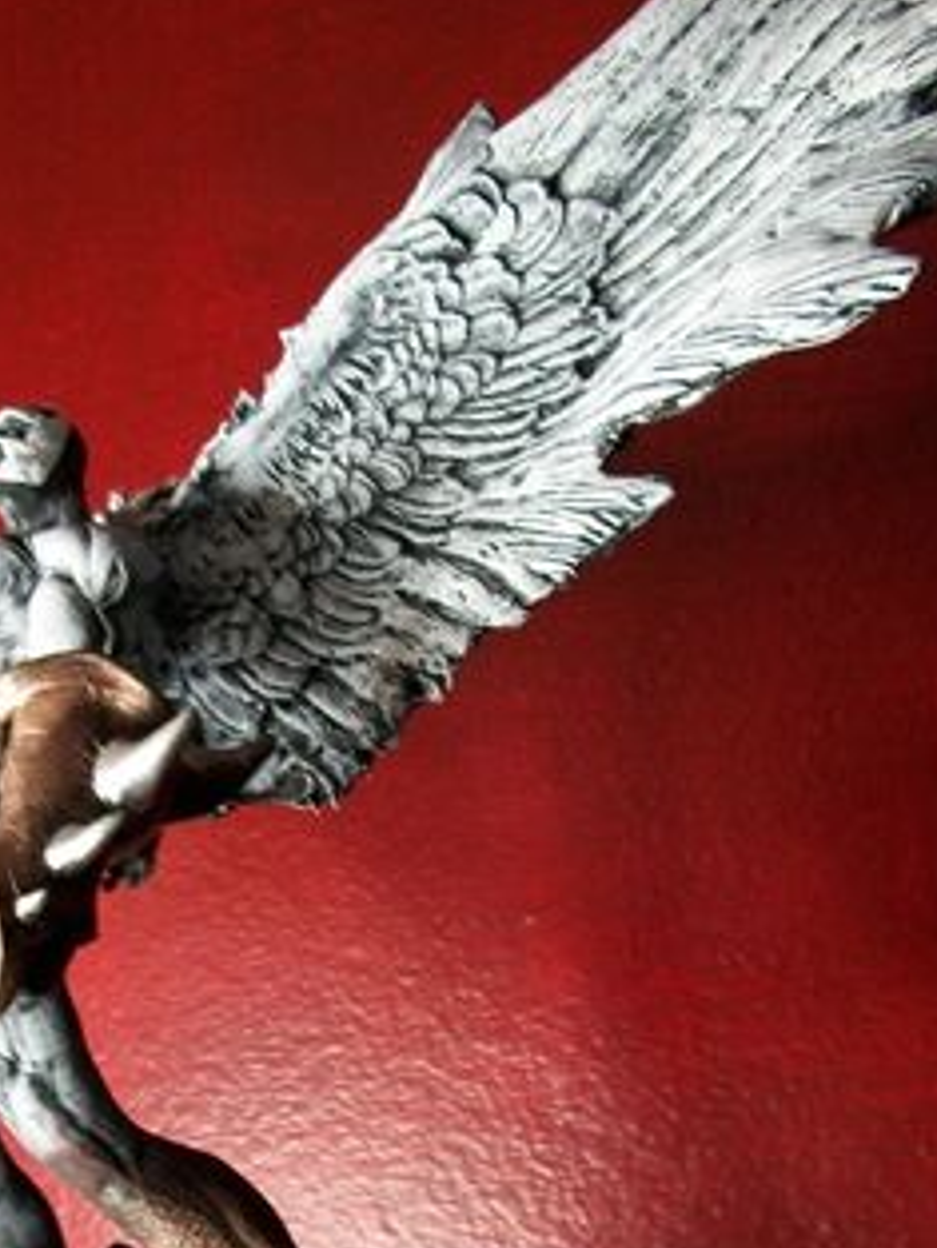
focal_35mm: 49
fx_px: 1767
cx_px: 287
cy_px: 901
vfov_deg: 38.1
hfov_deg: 29.4
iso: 160
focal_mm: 5.7
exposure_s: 1/25
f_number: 2.9
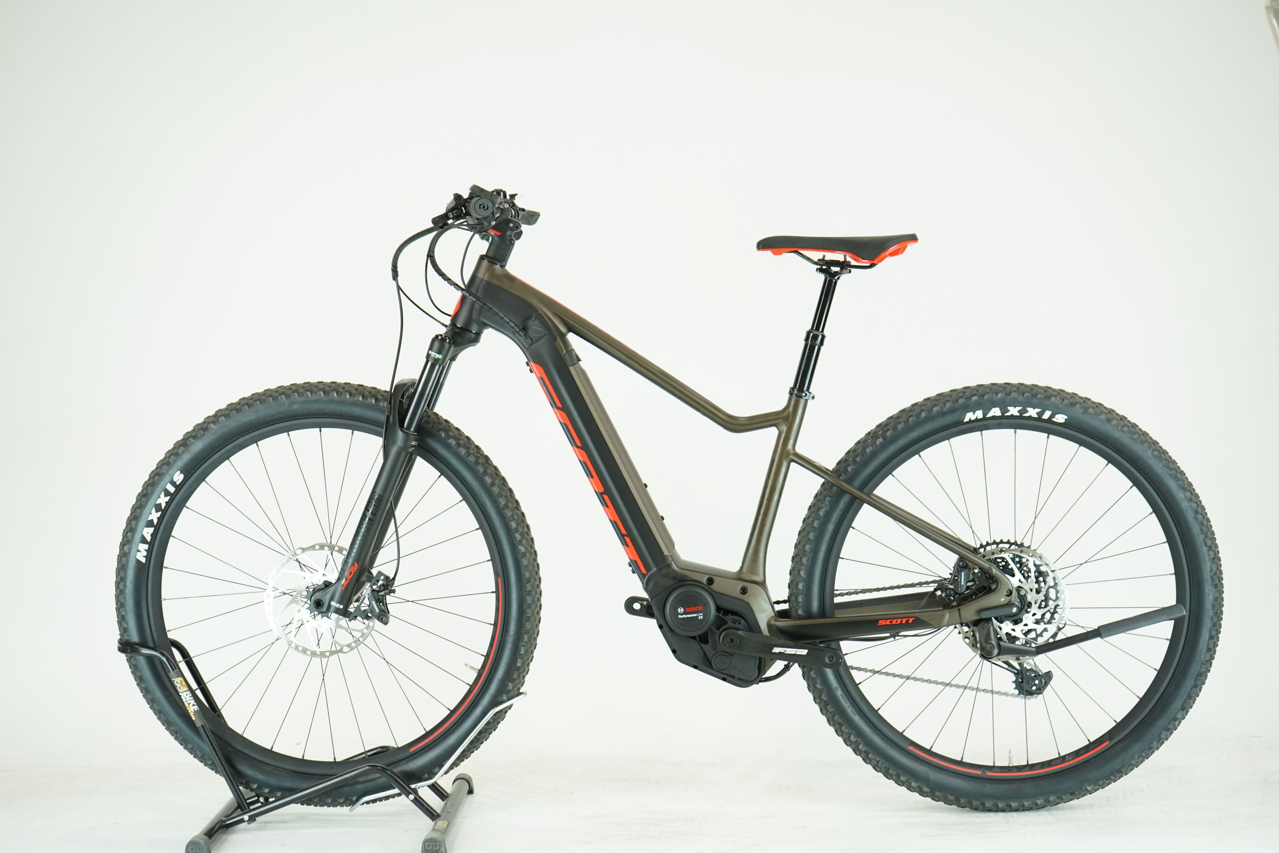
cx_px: 640
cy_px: 426
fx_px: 1776
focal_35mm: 50
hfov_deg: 39.6
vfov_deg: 27.0
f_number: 5.6
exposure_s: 1/200
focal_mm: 50
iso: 1600
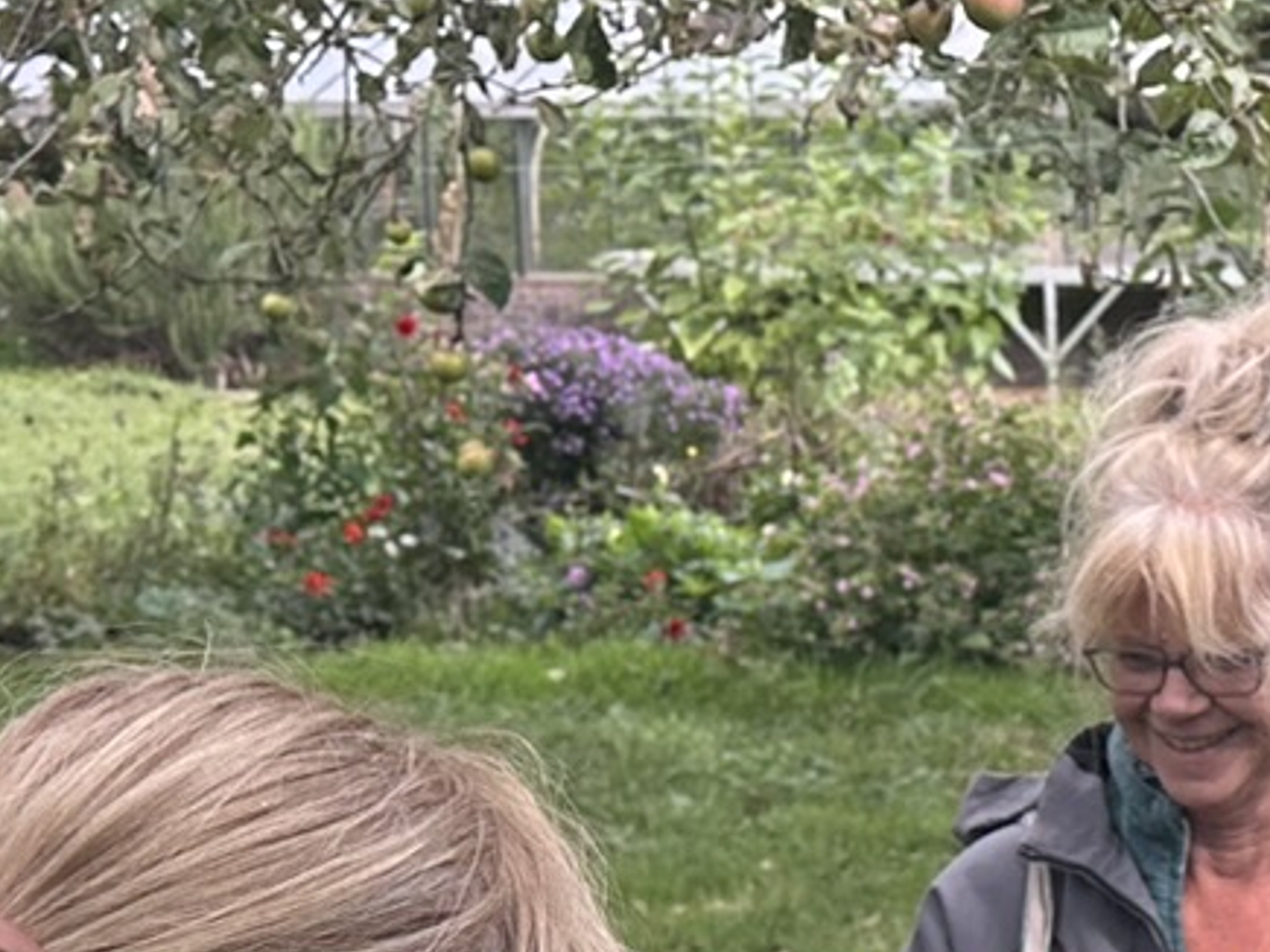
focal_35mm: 113
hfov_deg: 16.9
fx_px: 4145
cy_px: 526
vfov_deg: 13.1
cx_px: 1372
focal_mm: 6.86
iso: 80
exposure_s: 1/549
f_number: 1.78
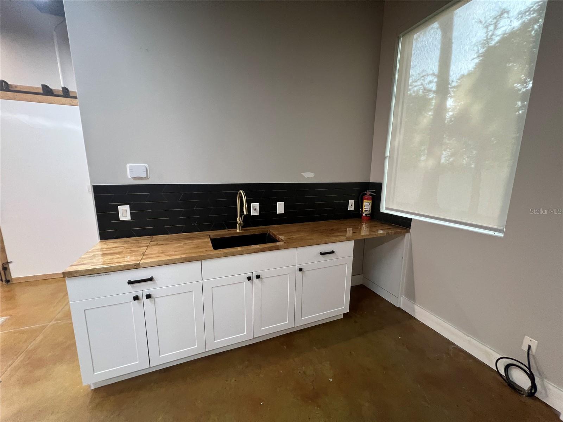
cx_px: 282
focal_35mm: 13
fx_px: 211
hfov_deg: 106.2
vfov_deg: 89.9
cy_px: 211
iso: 250
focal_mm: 1.57
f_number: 1.8
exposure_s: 1/60
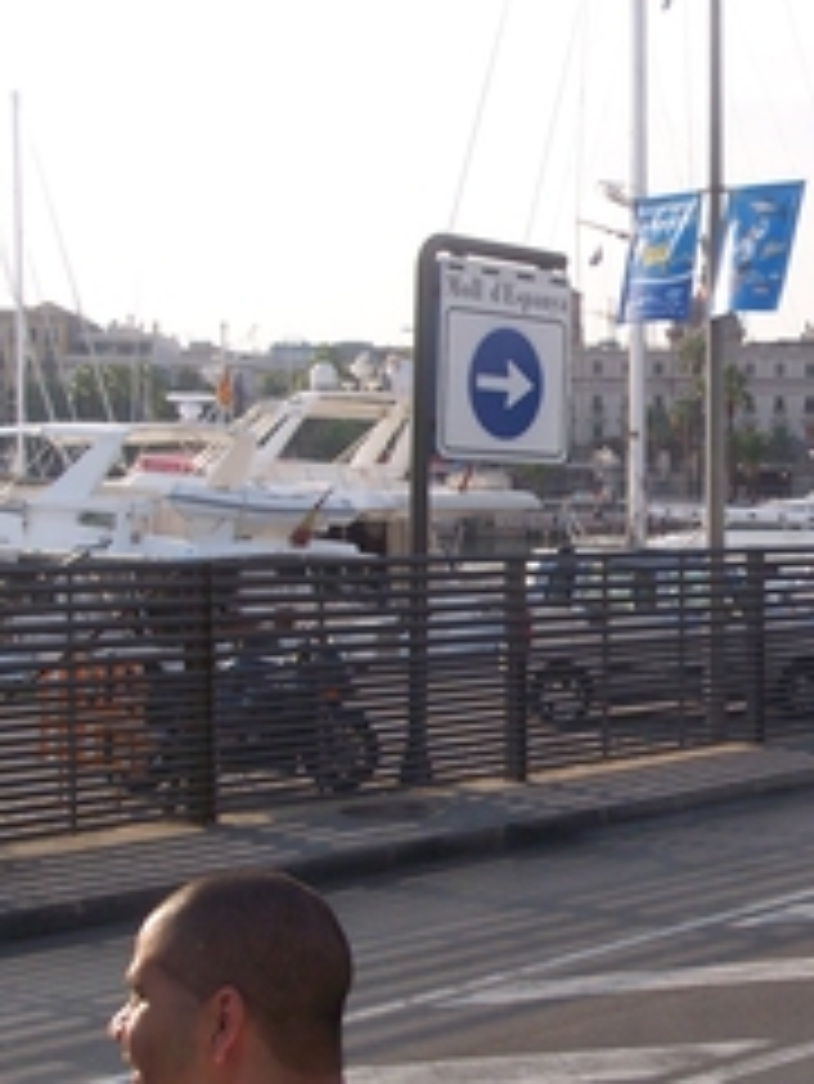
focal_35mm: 71
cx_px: 756
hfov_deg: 20.3
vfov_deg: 27.3
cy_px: 439
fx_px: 2224
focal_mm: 8
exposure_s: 1/350
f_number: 4.8
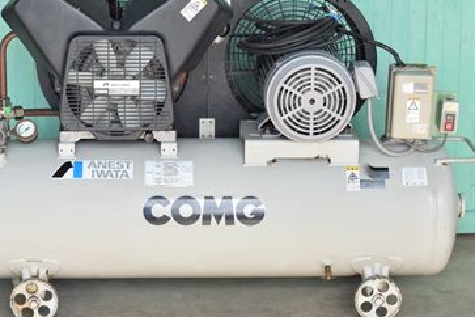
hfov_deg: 18.0
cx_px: 220
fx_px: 1500
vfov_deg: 12.0
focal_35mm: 114
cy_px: 134
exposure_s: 1/2000
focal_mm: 55
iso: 1250
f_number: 6.3
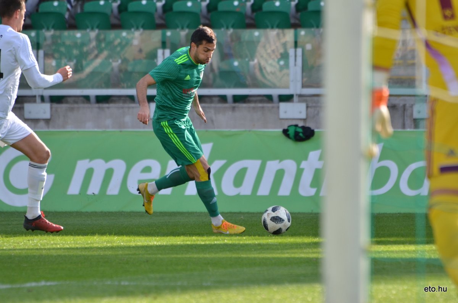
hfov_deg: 4.6
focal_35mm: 450
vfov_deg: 3.0
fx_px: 5714
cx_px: 229
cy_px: 152
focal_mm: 300
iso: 400
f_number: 5.6
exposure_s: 1/800
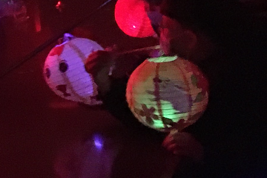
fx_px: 1009
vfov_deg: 10.1
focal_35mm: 136
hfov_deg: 13.9
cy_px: 42
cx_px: -163
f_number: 2.2
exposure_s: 1/17
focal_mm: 4.15
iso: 1250
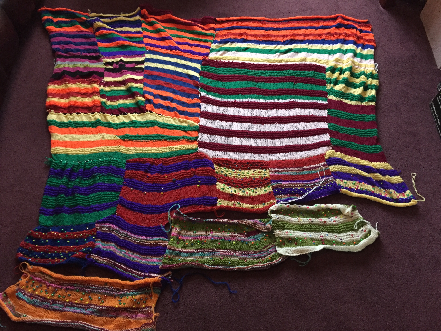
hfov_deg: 61.7
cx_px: 220
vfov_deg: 48.2
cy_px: 166
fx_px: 369
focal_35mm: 29
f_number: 2.2
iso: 250
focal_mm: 4.15
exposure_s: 1/17
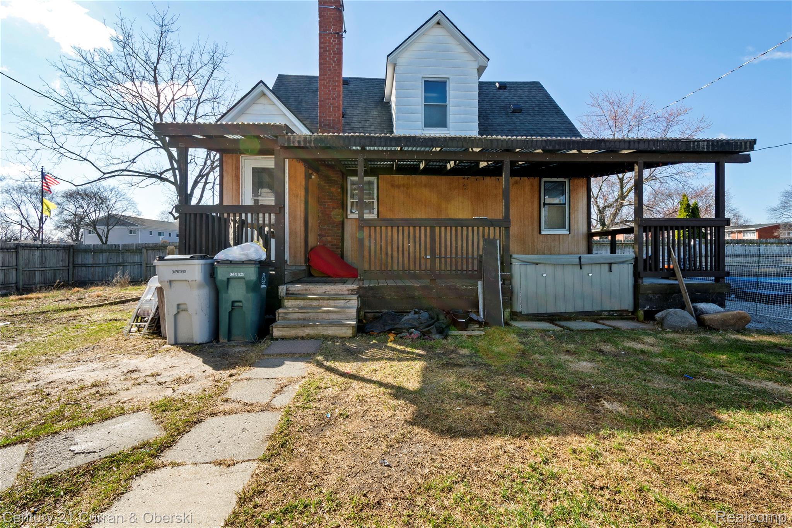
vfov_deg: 77.3
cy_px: 264
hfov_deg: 100.4
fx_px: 330
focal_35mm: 15
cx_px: 396
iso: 100
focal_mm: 10
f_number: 11
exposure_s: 1/50
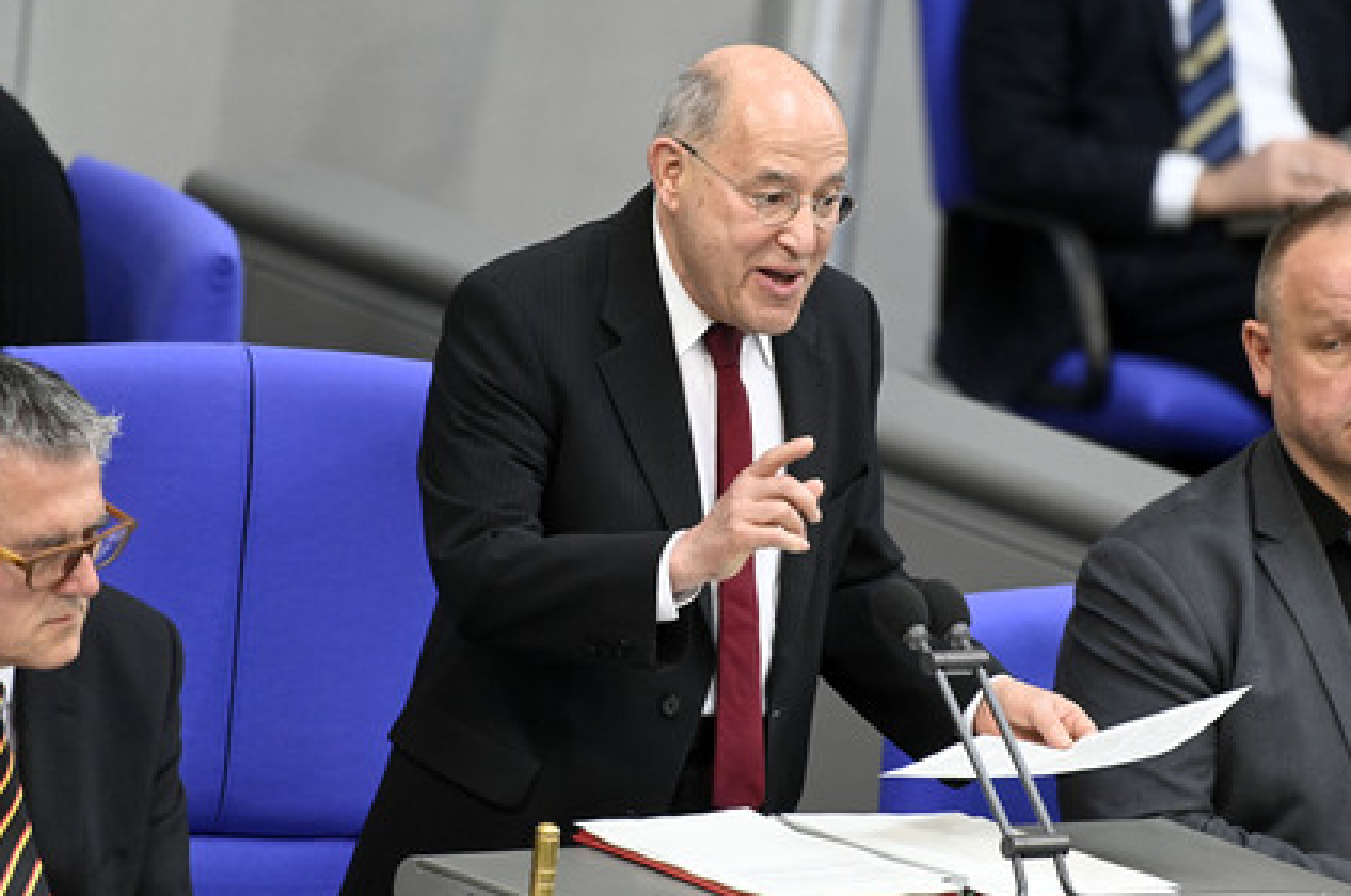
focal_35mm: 492
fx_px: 18435
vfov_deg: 2.8
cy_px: 458
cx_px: 703
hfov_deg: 4.2
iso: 10000
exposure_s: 1/400
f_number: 5.6
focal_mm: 460
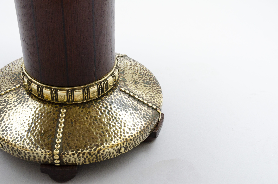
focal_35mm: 60
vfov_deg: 22.5
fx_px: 462
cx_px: 139
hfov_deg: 33.5
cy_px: 92
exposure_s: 1/125
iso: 200
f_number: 8
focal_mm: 40
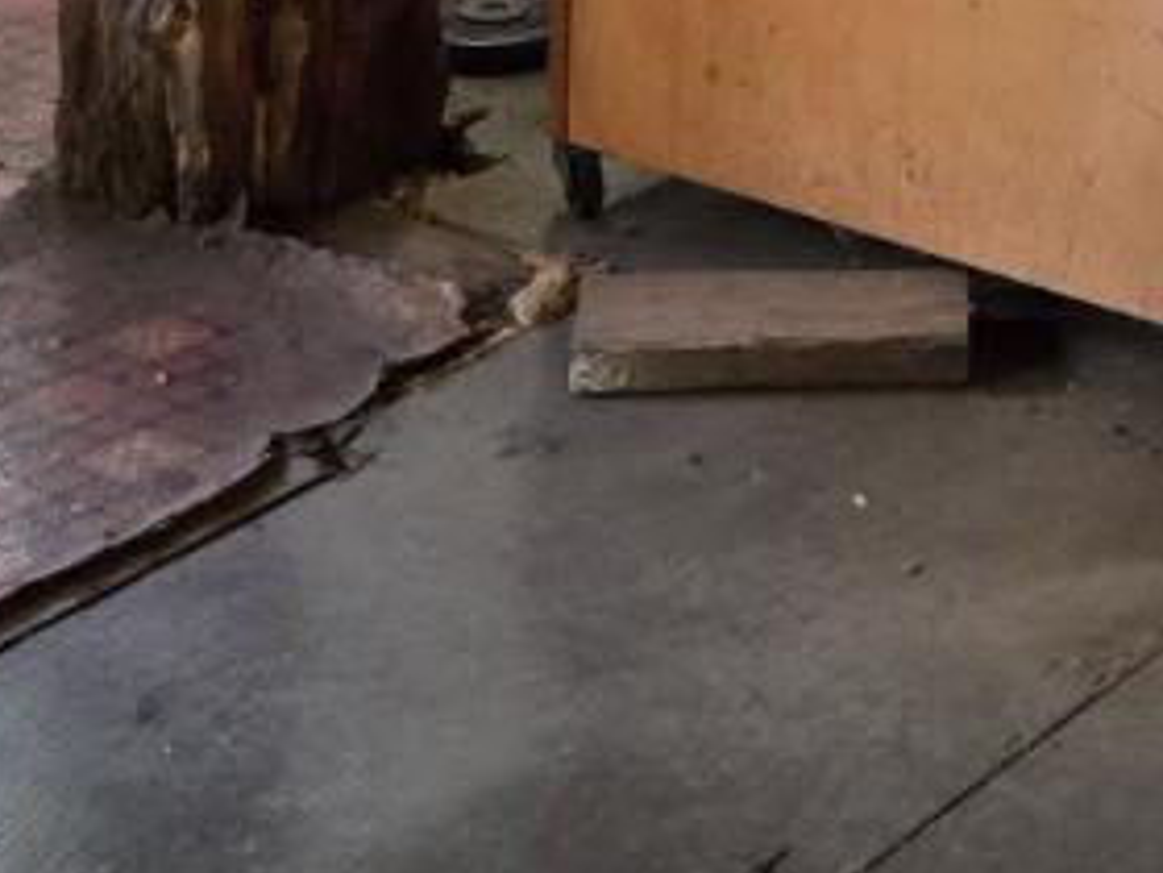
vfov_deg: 10.4
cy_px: -1199
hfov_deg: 15.6
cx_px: 1292
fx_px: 4132
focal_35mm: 123
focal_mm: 5.4
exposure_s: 1/120
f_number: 1.8
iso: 500
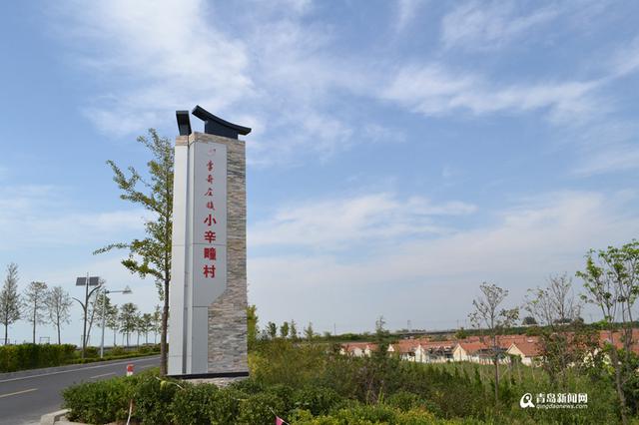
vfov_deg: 47.9
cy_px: 212
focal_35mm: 27
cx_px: 320
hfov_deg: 67.4
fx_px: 479
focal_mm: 18
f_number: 10
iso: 400
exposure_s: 1/400
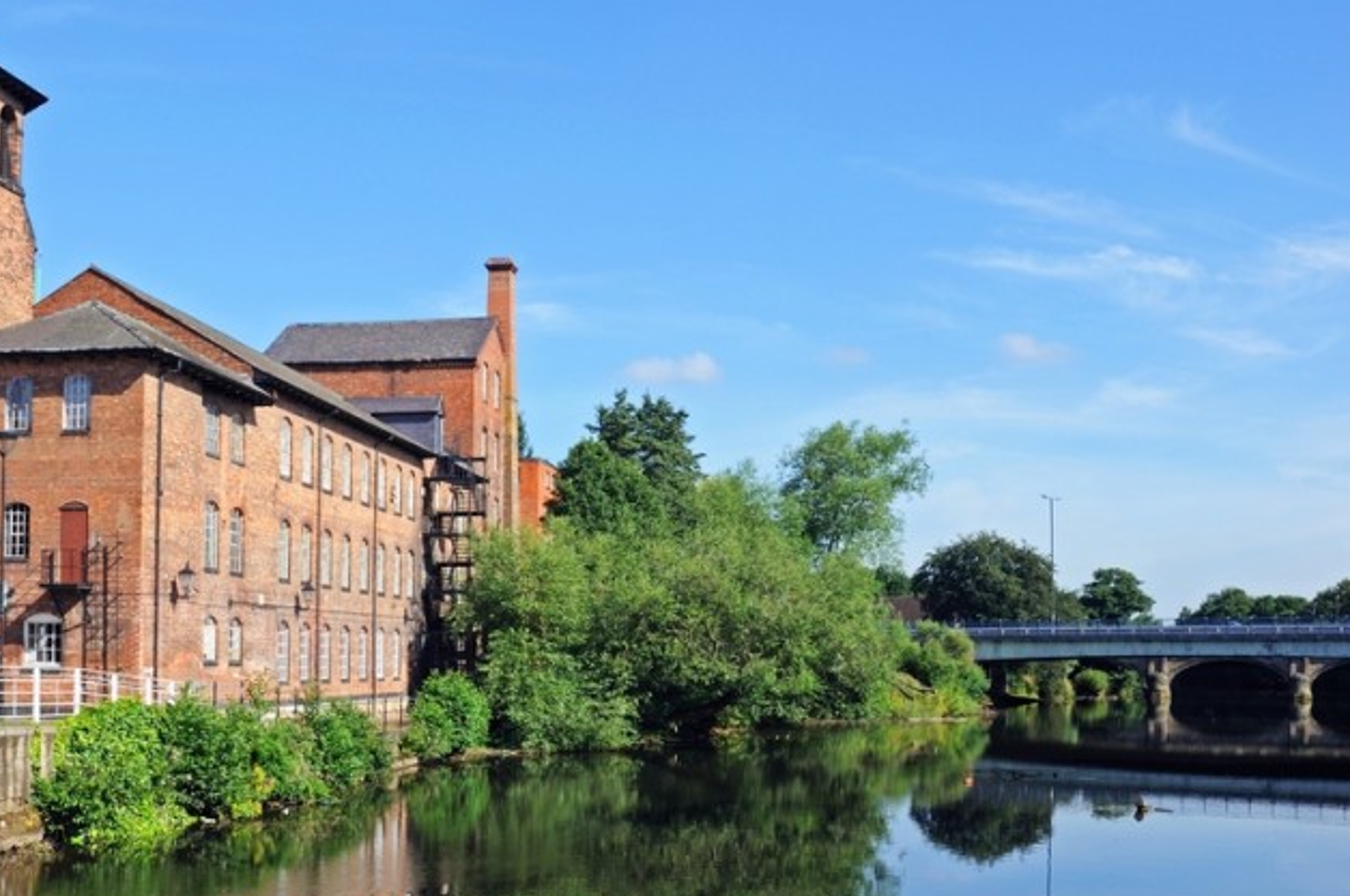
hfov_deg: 44.5
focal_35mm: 44
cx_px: 589
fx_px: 1648
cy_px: 623
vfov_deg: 30.1
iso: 200
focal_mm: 18
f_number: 10
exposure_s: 1/320
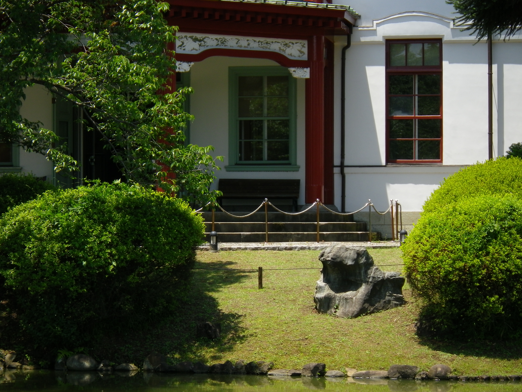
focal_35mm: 140
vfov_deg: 10.6
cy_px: 196
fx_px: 2111
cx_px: 261
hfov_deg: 14.1
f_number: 5.5
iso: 80
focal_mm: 25
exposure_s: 1/200
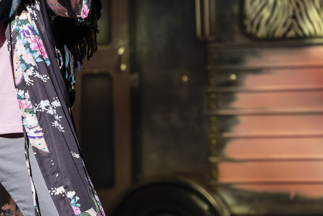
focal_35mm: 276
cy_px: -50
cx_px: -16
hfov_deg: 7.4
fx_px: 2476
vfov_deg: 5.0
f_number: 3.5
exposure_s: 1/320
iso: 1600
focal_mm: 111
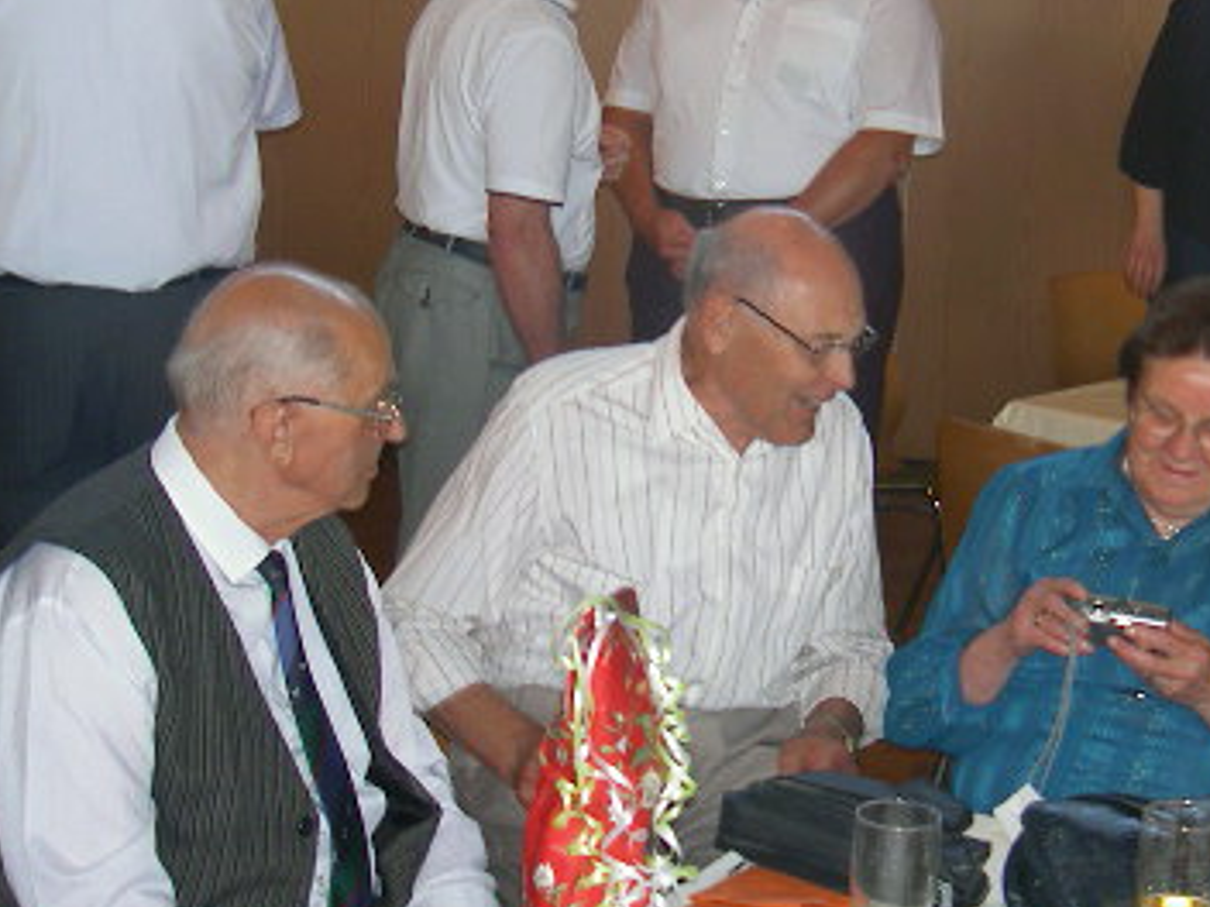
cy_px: 354
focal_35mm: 71
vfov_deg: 20.7
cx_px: 925
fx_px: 2482
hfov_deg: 27.0
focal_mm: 8
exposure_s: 1/59.5
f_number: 2.8
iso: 100
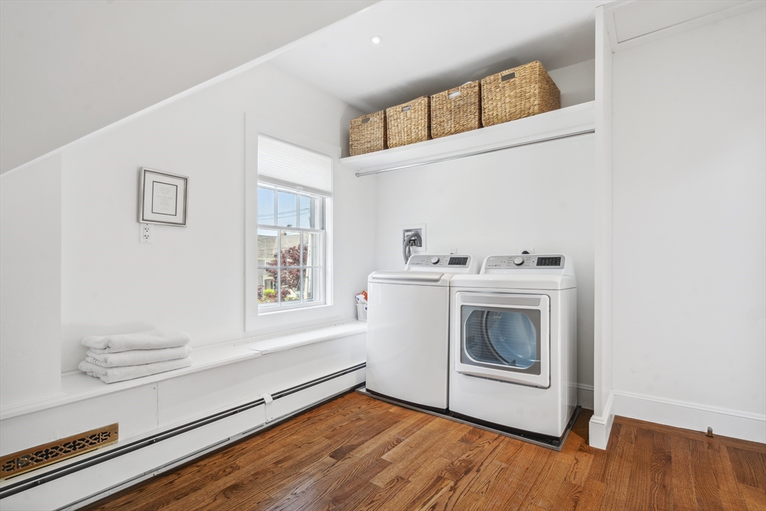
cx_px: 383
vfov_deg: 73.8
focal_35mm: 16
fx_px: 340
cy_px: 256
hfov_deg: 96.7
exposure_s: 1/13
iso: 250
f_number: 8
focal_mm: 16
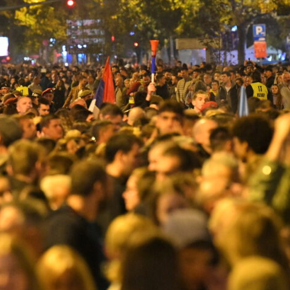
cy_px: 93
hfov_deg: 4.8
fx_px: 3460
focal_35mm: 365
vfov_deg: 4.8
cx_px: 61
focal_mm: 200
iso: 10000
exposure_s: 1/100
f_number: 4
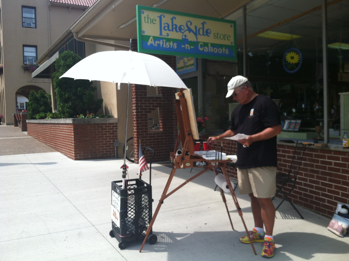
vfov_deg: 40.6
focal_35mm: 35
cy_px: 130
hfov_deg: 52.7
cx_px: 174
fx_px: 352
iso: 80
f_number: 2.8
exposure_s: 1/812
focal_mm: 3.85
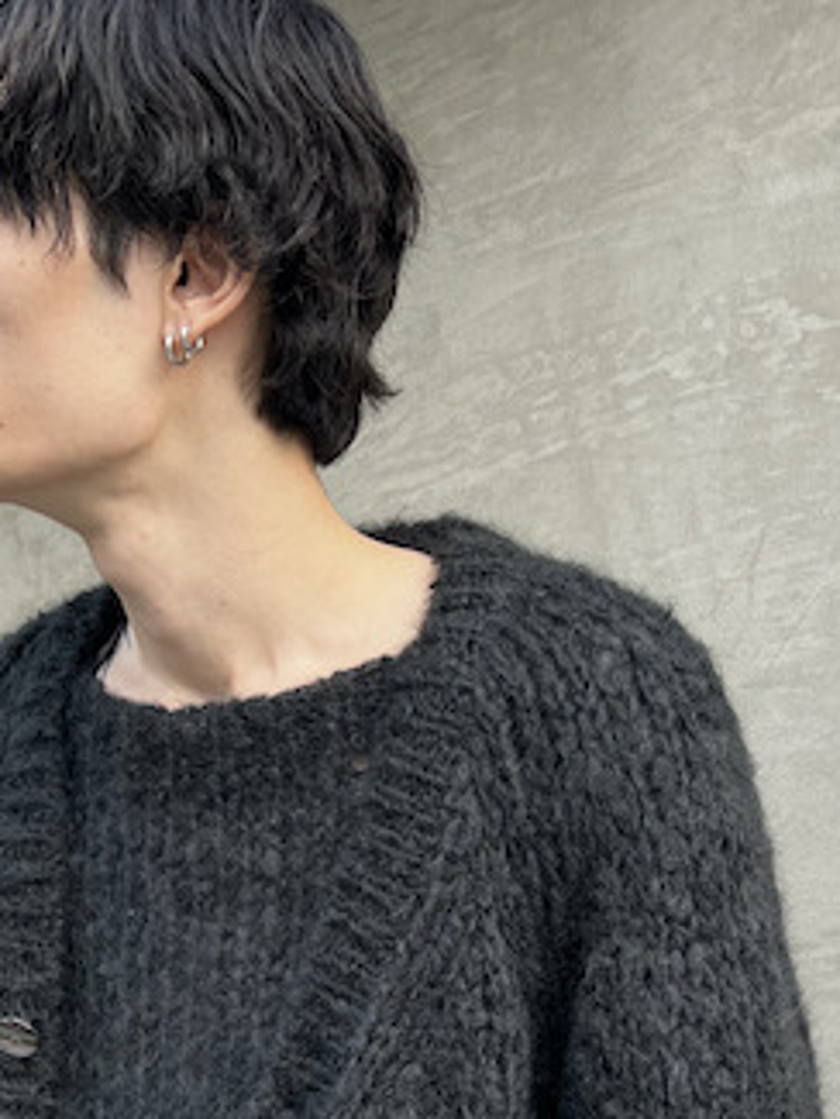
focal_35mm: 56
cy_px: 981
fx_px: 1811
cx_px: 482
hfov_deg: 26.1
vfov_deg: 32.8
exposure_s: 1/120
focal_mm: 5.7
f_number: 1.5
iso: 40
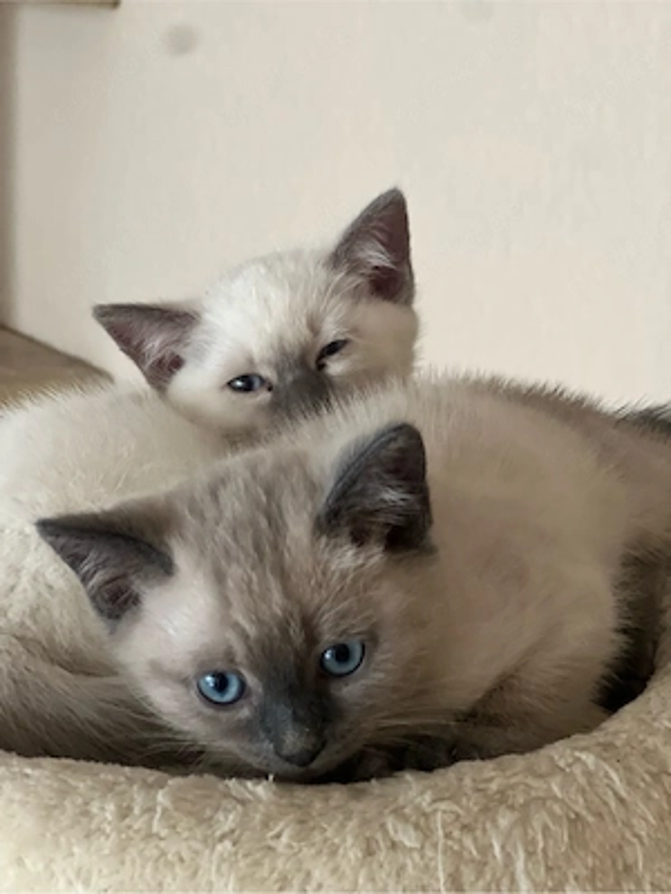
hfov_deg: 19.1
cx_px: 336
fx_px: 1990
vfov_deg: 25.3
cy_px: 447
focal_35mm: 77
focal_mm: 9
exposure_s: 1/25
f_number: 2.8
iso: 400
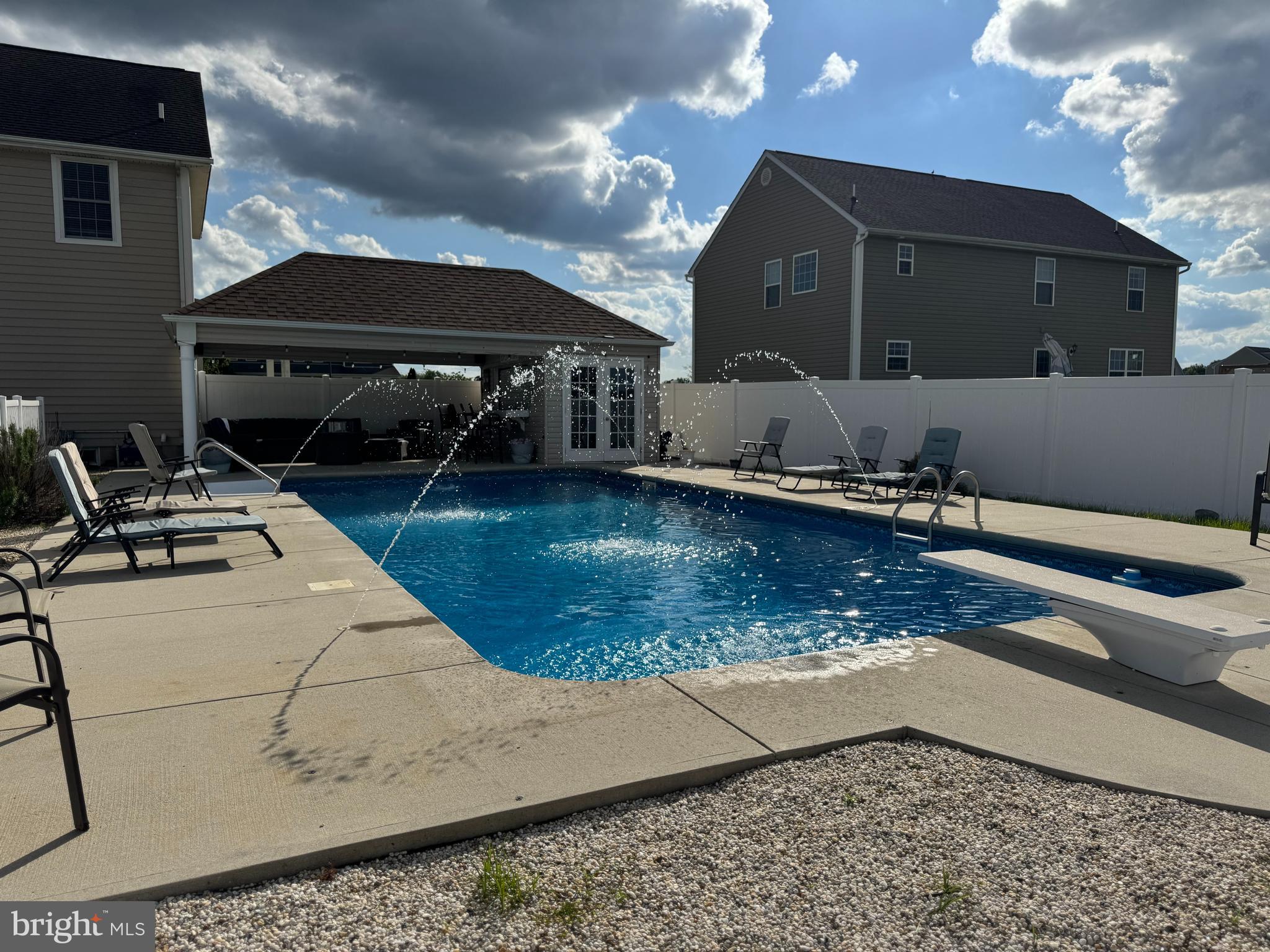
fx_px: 881
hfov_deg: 71.6
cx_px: 635
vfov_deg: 56.8
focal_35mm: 24
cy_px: 476
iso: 80
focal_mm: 6.76
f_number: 1.78
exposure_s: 1/12346
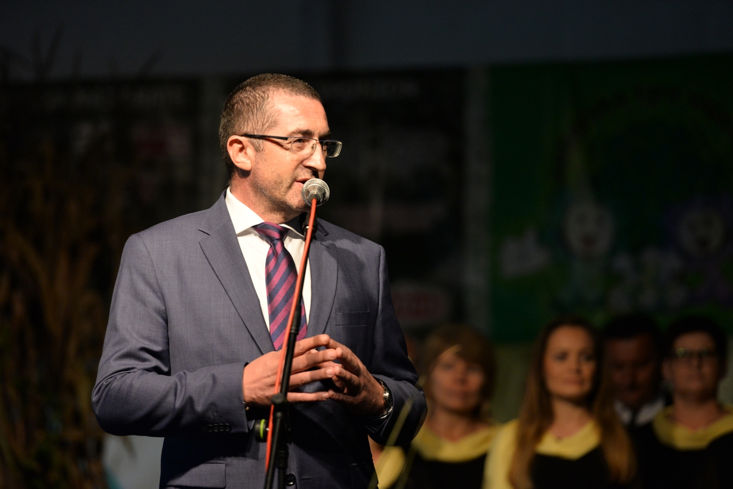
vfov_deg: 6.9
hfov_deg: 10.3
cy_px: 244
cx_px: 366
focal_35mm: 200
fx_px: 4073
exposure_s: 1/1000
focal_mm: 200
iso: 2000
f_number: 2.8
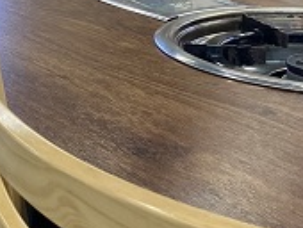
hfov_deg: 17.4
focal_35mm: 110
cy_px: -53
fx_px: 964
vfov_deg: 13.1
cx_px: -14
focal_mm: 4.25
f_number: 1.8
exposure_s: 1/120
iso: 125
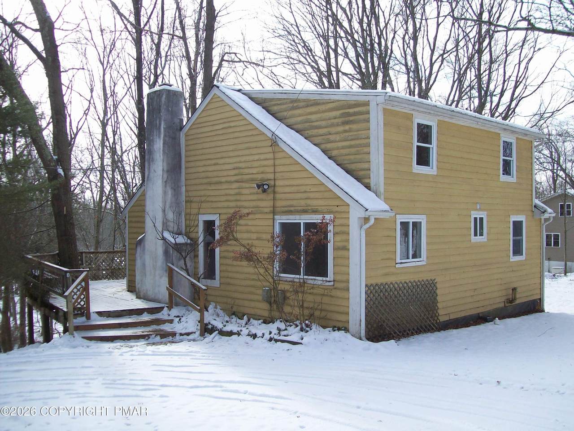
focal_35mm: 36
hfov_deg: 51.4
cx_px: 287
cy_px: 216
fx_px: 597
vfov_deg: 39.7
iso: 80
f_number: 2.7
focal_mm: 6
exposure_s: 1/439
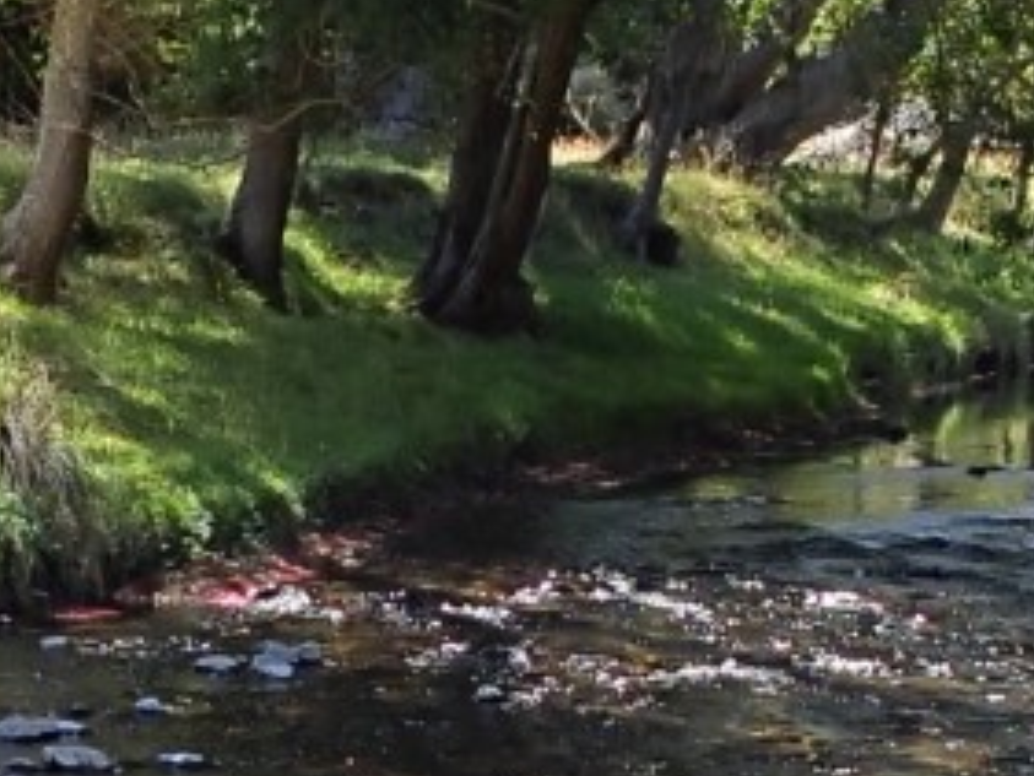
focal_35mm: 128
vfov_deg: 11.3
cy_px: 1015
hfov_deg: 15.4
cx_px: 401
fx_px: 3825
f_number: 2.8
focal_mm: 4.5
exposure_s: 1/320
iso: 100
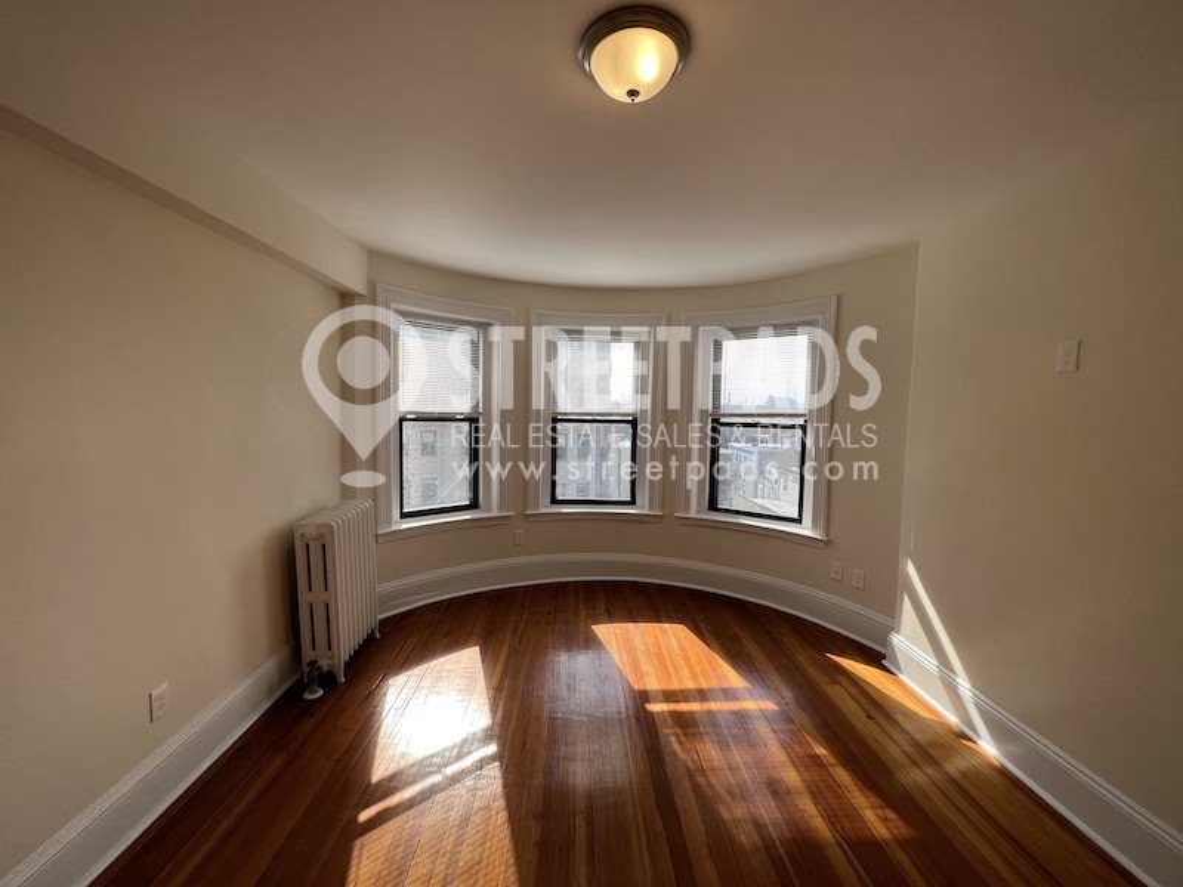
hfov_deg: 106.2
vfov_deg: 89.9
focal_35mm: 13
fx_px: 444
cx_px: 592
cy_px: 444
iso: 32
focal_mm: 1.57
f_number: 1.8
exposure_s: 1/345
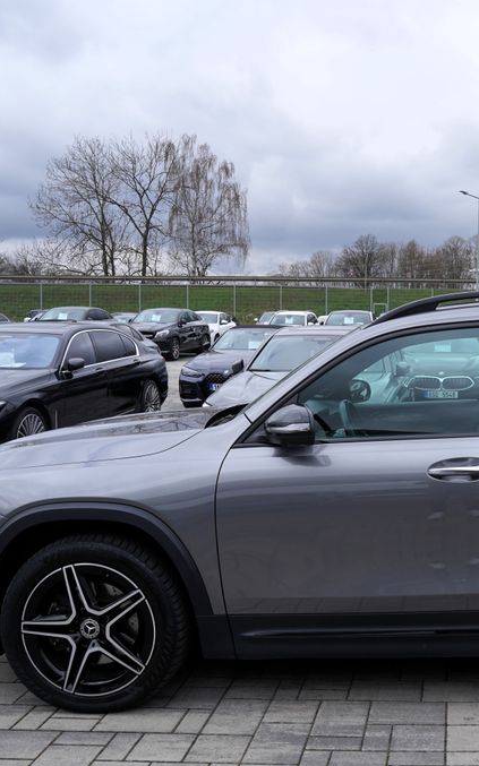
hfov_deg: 32.0
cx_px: 470
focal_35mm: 37
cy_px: 385
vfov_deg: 52.8
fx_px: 773
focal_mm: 24
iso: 100
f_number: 8
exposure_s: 1/200
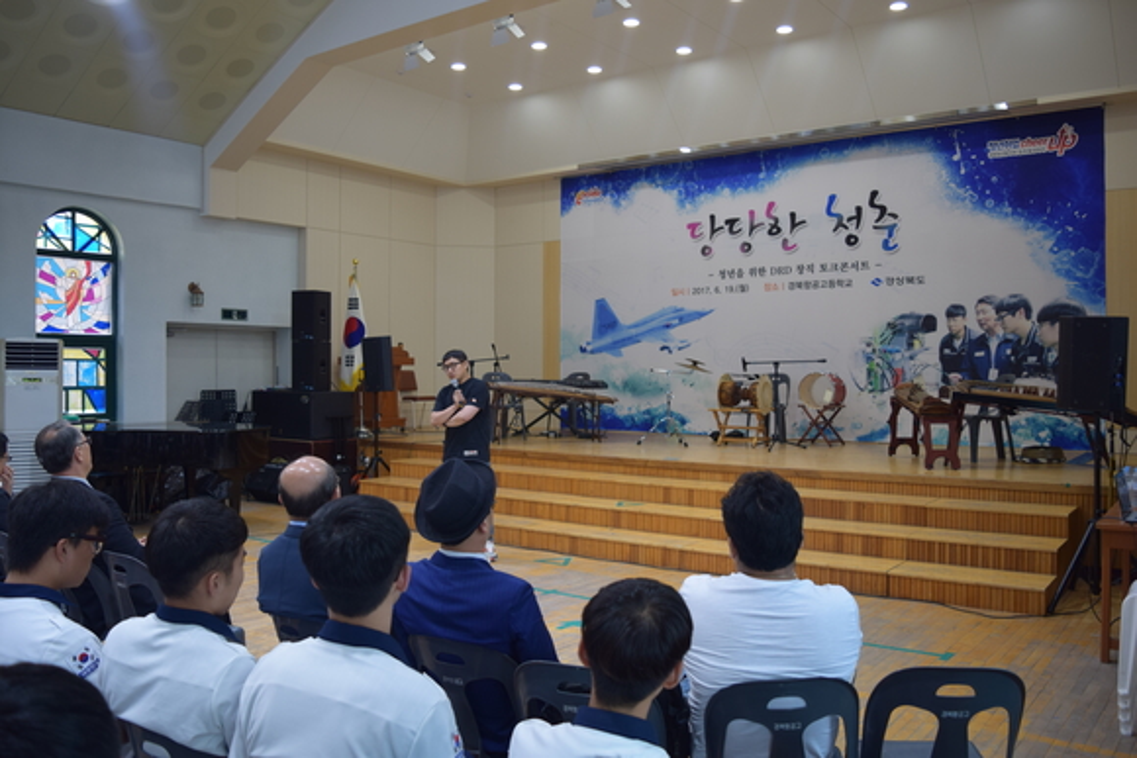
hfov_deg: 61.9
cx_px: 568
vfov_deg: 43.6
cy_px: 379
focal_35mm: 30
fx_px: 948
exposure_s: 1/60
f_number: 3.8
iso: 250
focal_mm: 20
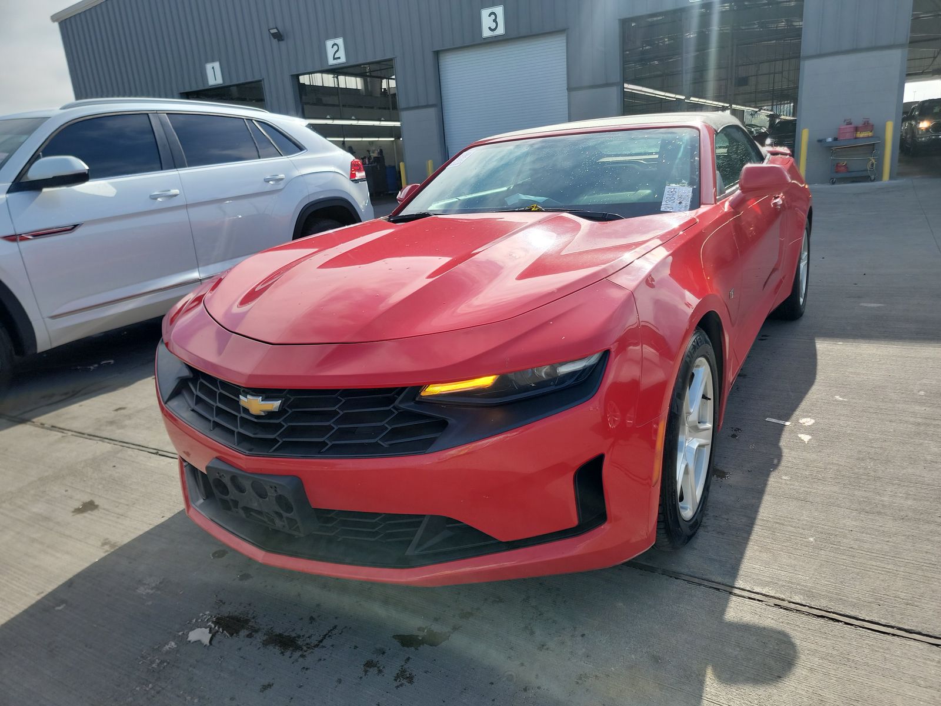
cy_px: 353
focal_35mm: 24
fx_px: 652
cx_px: 470
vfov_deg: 56.8
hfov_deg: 71.6
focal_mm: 6.7
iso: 50
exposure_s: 1/591
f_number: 1.8
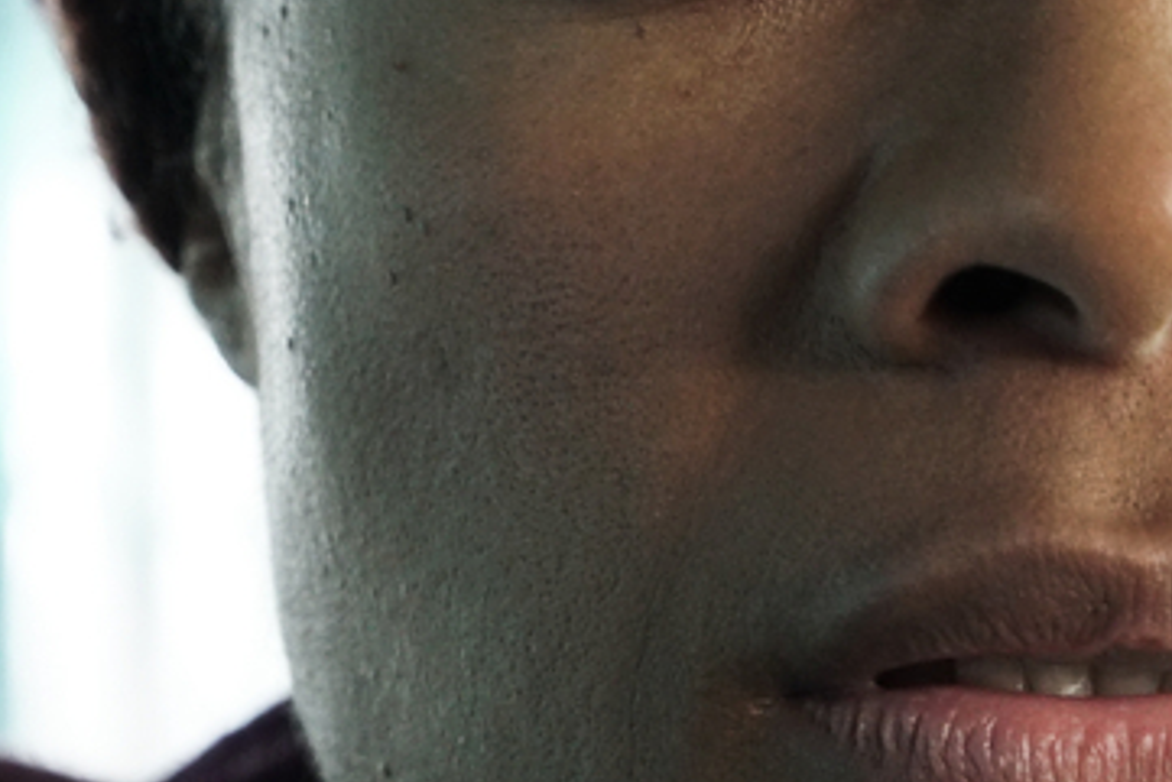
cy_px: 357
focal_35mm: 307
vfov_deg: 4.5
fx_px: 9998
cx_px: 451
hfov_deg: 6.7
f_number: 5
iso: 1600
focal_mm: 70
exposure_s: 1/125
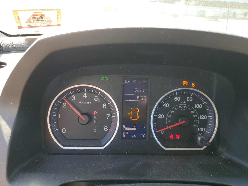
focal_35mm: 26
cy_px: 93
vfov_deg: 53.1
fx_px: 186
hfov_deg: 67.3
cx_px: 124
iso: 50
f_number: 1.5
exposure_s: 1/159
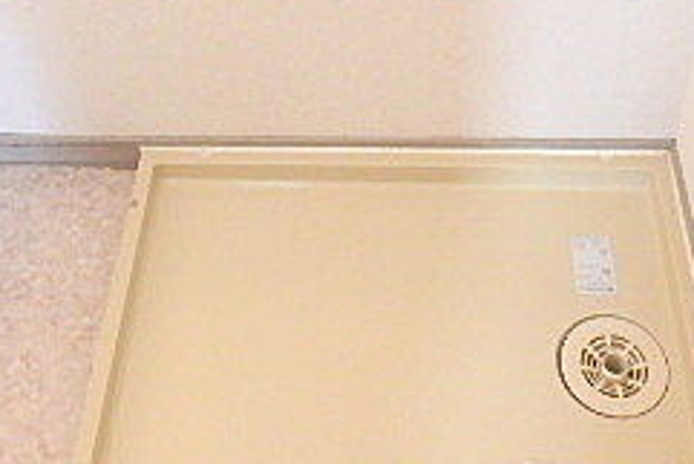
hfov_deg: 34.4
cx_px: 386
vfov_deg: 22.2
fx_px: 1119
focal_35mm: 58
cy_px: -43
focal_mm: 3.7
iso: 800
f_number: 3.5
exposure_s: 1/30
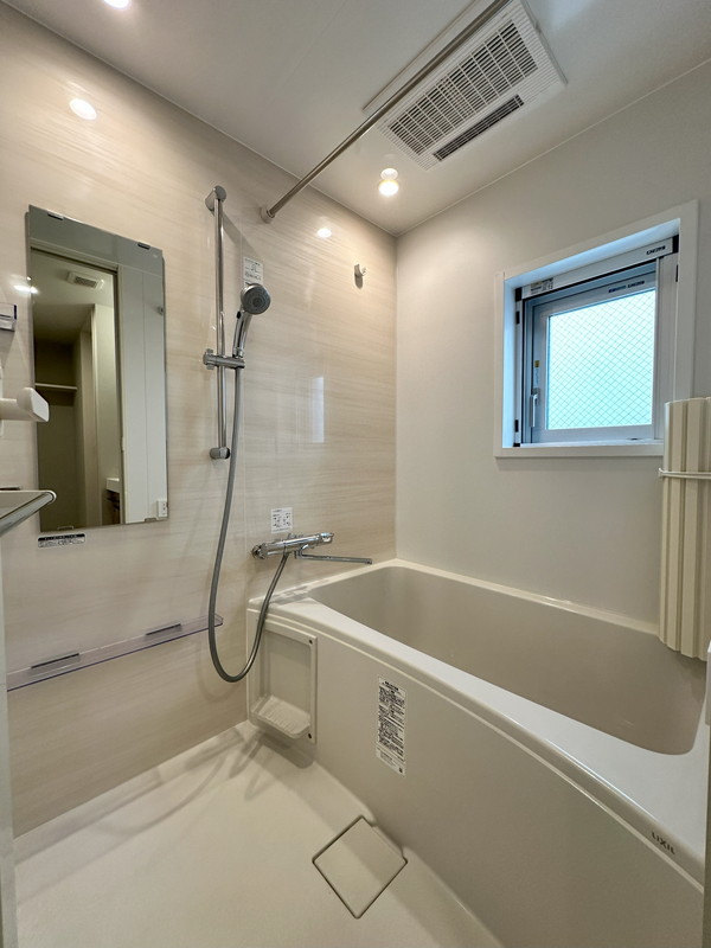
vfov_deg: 102.1
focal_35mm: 14
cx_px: 356
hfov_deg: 85.7
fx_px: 383
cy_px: 474
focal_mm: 2.22
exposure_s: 1/100
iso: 160
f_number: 2.2
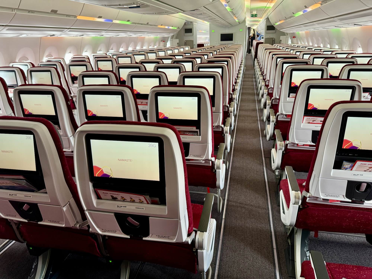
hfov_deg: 71.6
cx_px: 186
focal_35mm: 24
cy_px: 140
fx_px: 258
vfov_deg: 56.8
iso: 250
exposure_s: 1/54
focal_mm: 6.76
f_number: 1.78
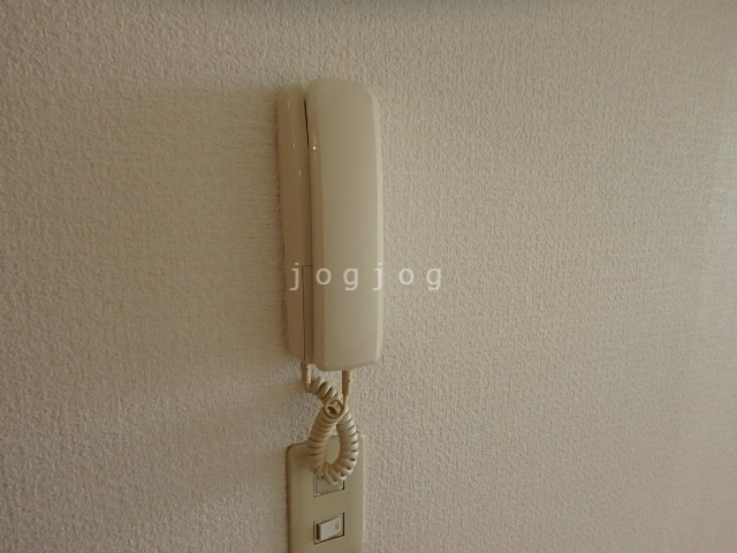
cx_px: 368
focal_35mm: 21
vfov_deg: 63.4
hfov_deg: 79.0
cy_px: 276
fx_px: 447
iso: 200
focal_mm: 3.7
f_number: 3.5
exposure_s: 1/60
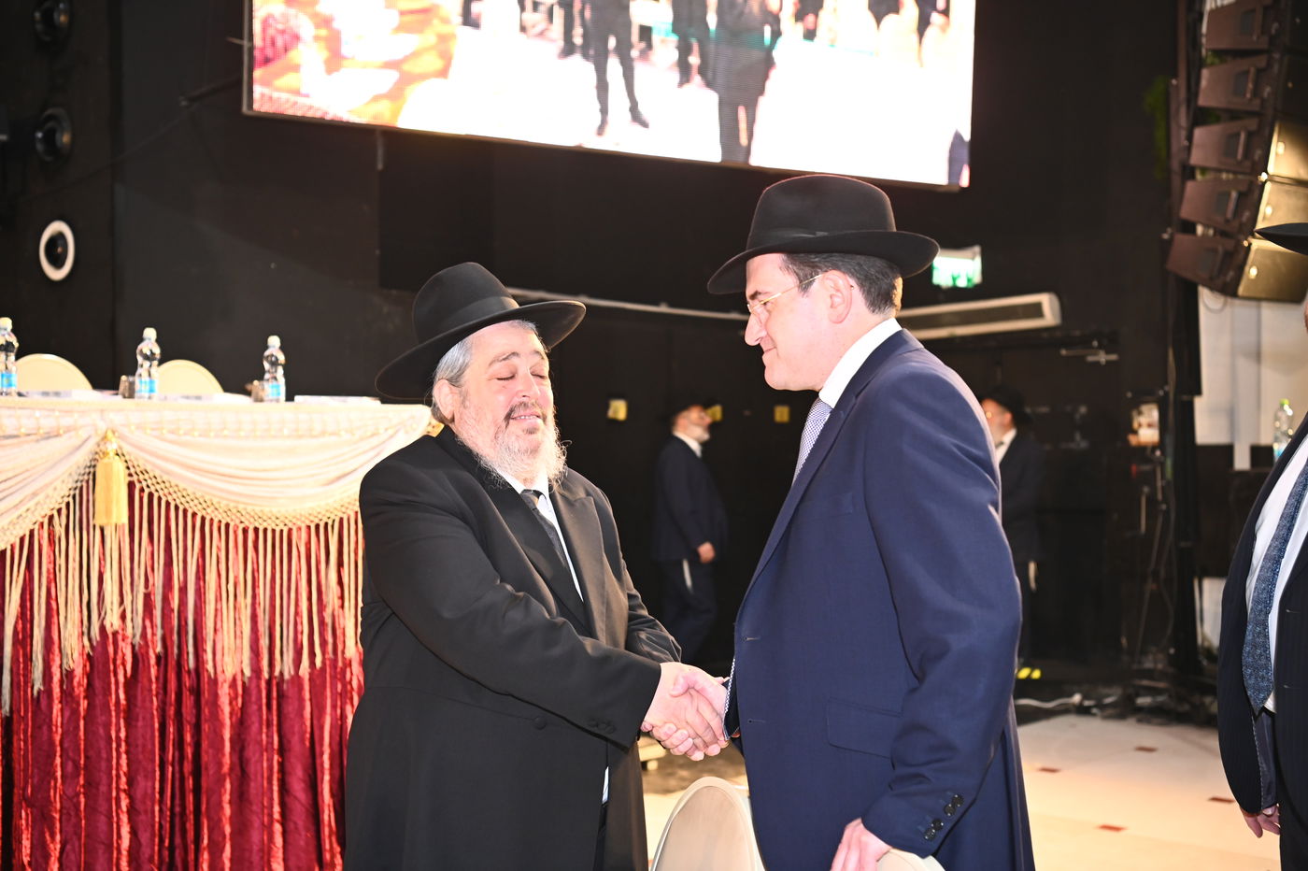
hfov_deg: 41.1
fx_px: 1743
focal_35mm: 48
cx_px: 654
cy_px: 436
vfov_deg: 28.0
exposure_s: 1/80
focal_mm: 48
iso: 2000
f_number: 3.5
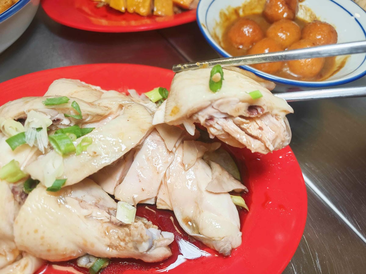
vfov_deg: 58.9
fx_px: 243
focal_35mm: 23
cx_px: 183
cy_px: 137
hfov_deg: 73.9
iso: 400
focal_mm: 8.72
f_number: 2.8
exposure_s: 1/121
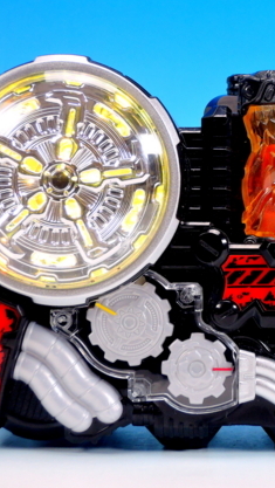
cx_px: 262
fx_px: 1217
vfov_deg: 22.7
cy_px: 235
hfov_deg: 12.8
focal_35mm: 94
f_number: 4.2
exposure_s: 1/13
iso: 400
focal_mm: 12.8
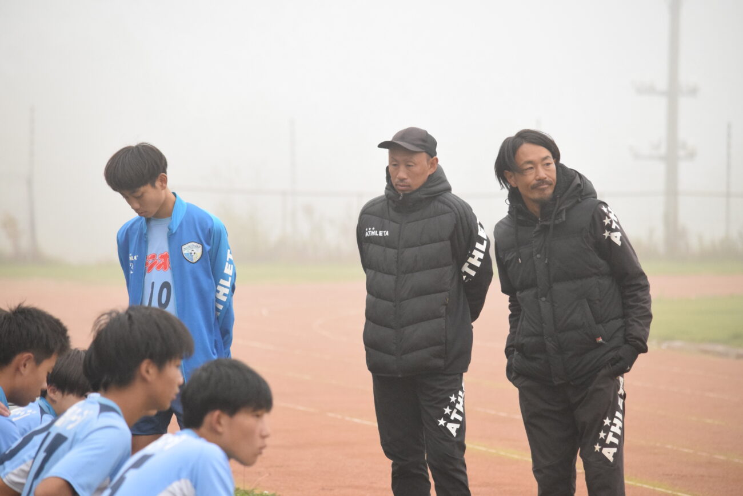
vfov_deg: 5.6
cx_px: 372
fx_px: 5108
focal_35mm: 248
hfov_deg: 8.3
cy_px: 248
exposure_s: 1/2500
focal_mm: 165
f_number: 5
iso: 3200
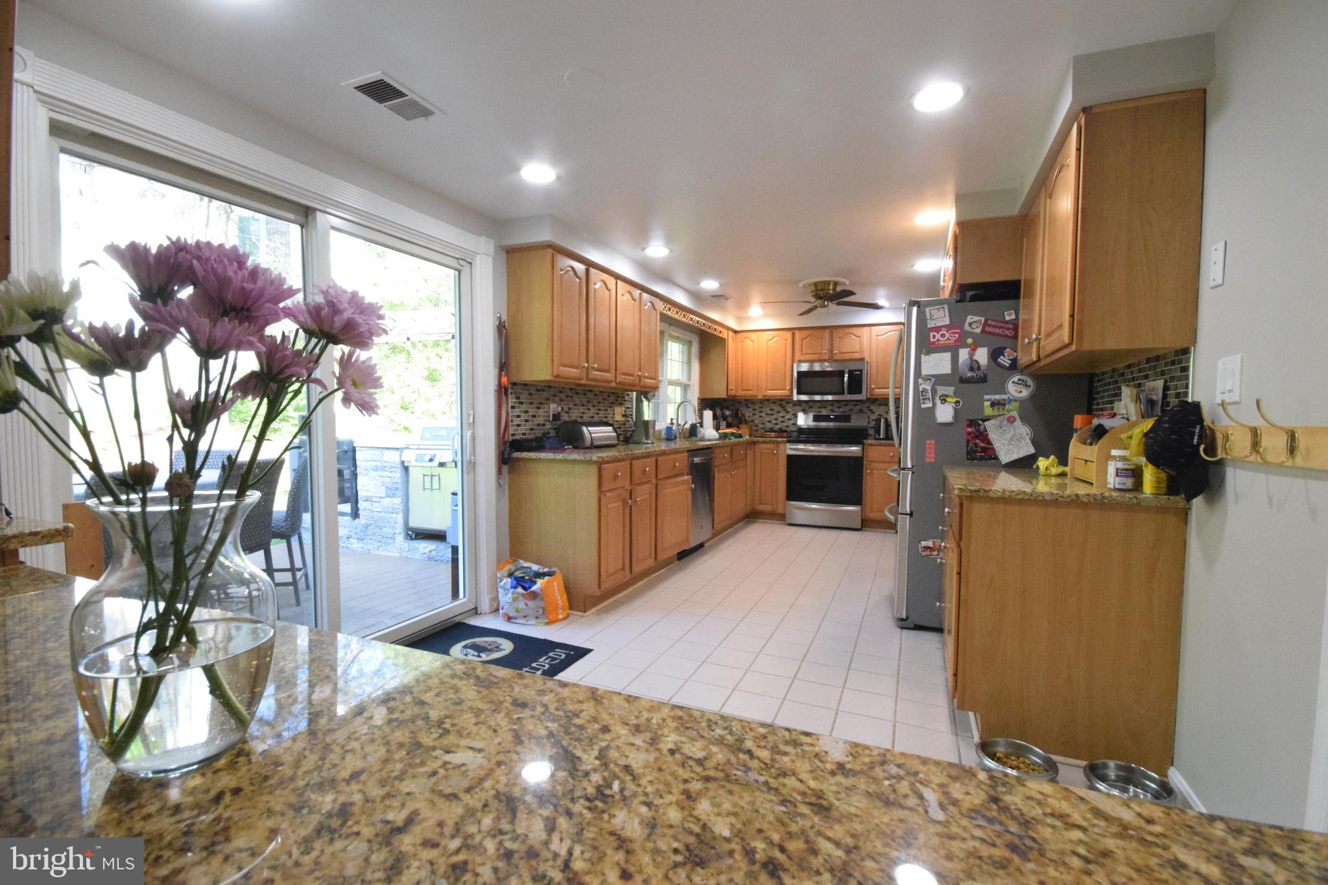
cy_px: 442
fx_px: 553
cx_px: 664
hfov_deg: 100.4
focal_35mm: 15
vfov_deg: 77.3
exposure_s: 1/100
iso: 6400
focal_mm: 10
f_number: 13
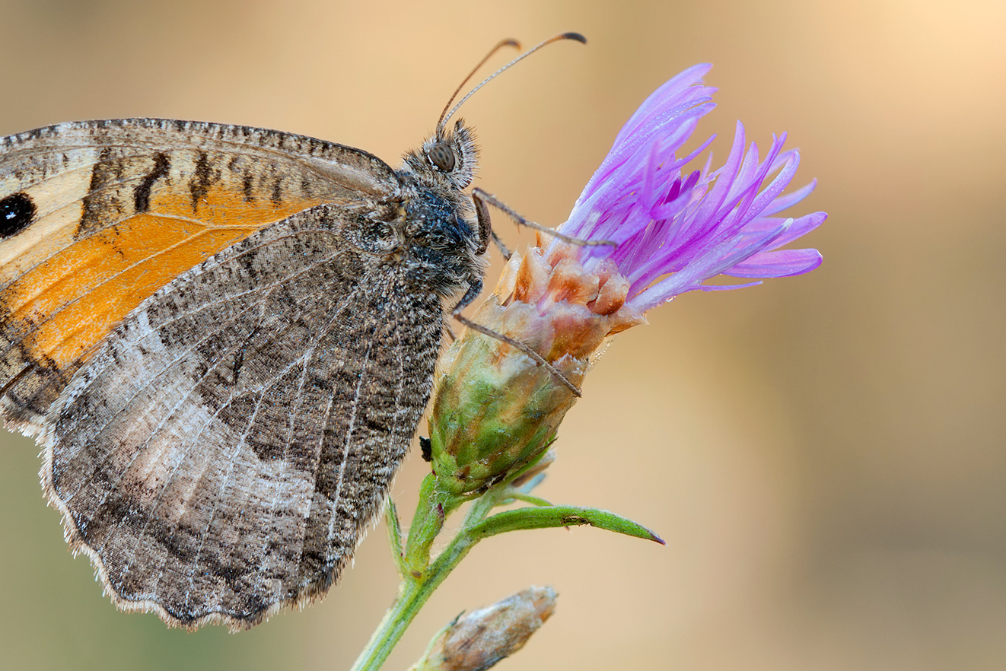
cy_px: 329
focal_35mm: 191
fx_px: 5327
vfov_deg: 7.2
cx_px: 424
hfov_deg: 10.8
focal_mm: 105
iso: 100
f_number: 13
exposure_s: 1/13
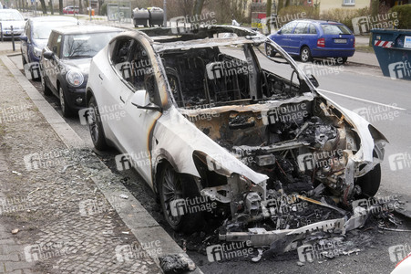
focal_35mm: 45
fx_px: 513
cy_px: 137
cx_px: 206
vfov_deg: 29.8
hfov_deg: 43.6
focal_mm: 30
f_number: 7.1
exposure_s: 1/400
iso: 640
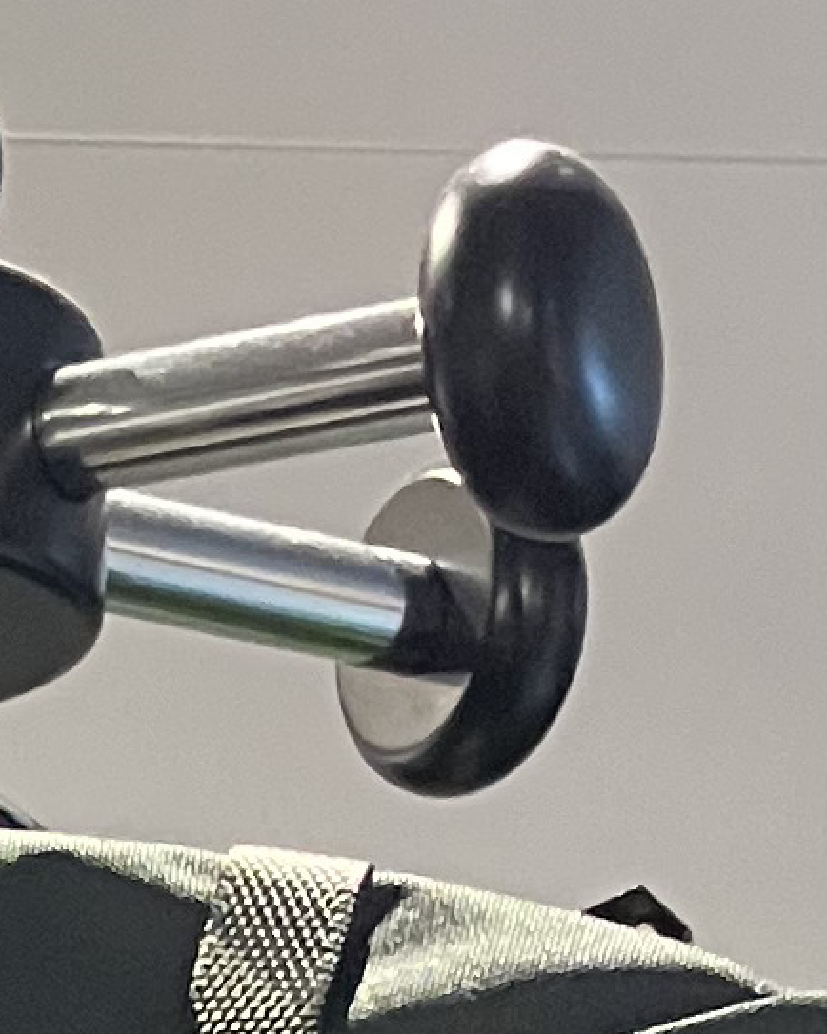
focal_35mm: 203
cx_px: -118
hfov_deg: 7.6
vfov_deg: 8.7
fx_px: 6214
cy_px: 2439
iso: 320
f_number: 1.8
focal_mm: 3.99
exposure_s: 1/33
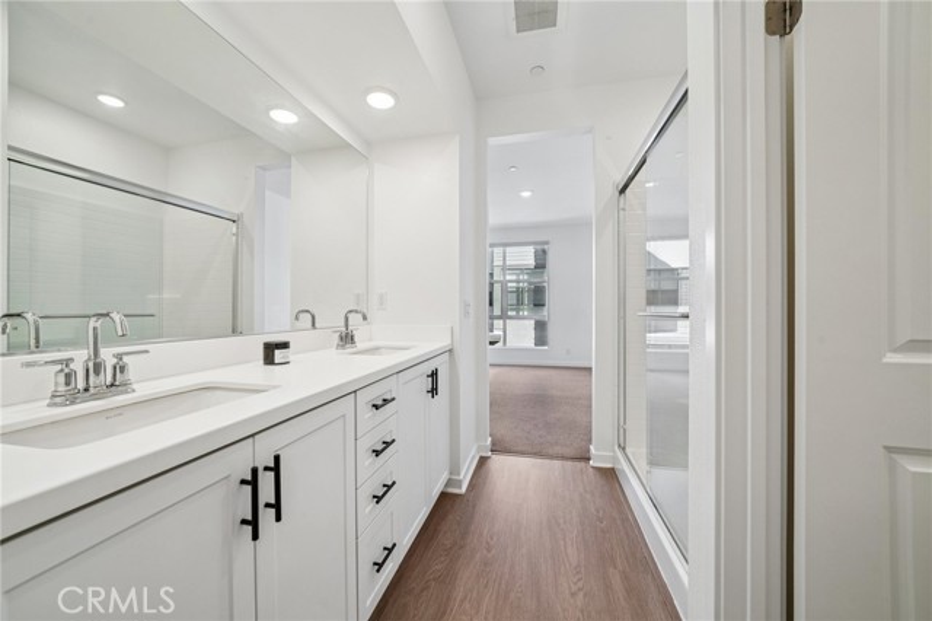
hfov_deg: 108.4
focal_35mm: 13
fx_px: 336
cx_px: 466
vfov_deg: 85.4
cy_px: 310
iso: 200
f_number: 8
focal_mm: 13
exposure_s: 1/30
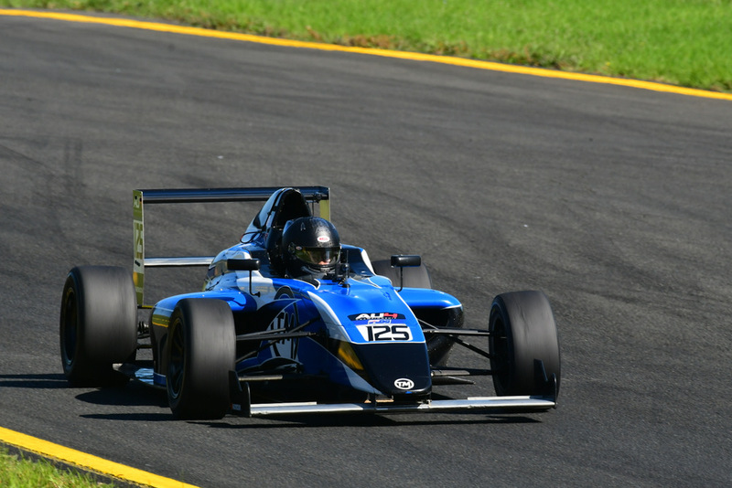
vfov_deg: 1.8
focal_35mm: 750
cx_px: 366
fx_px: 15255
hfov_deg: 2.7
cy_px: 244
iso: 500
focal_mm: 500
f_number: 11
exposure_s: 1/640
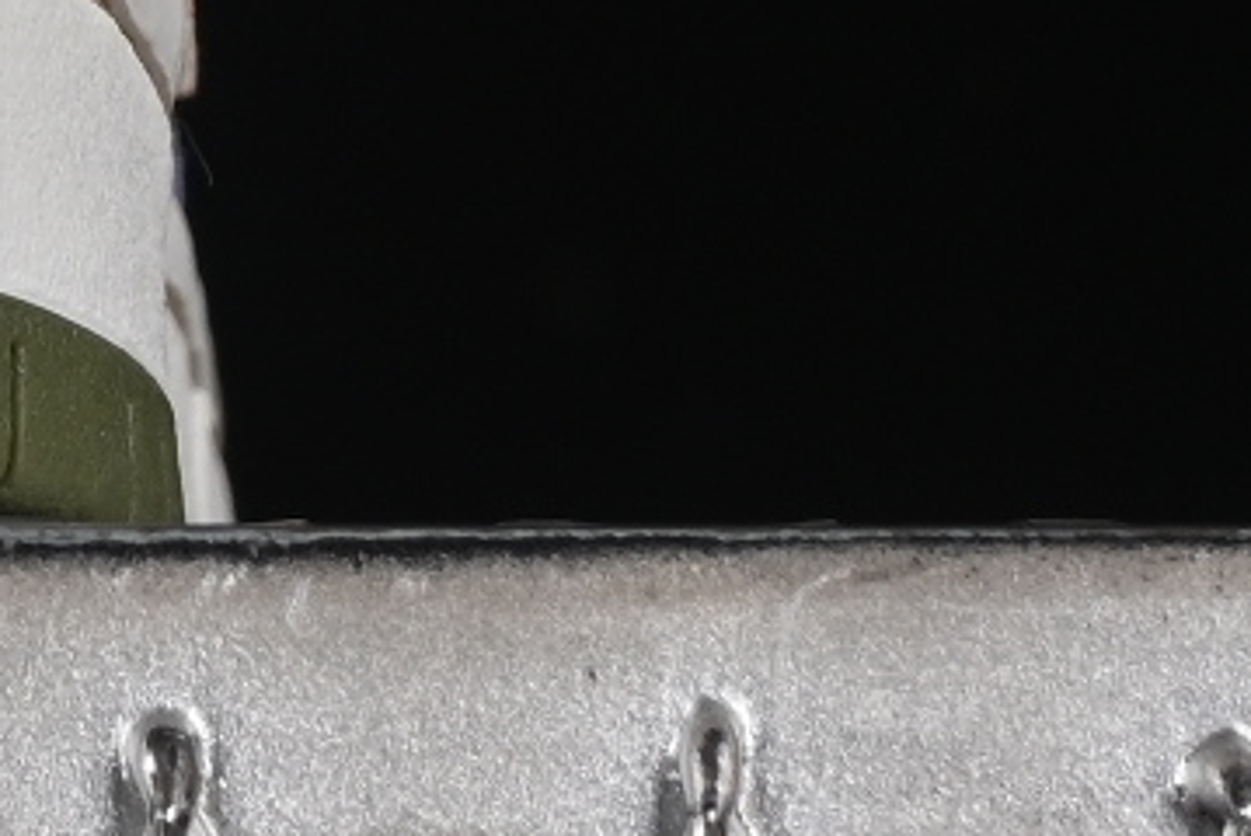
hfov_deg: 3.5
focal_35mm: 581
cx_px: -1990
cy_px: -1508
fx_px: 20205
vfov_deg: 2.3
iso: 160
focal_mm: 50
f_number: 8
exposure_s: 1/80
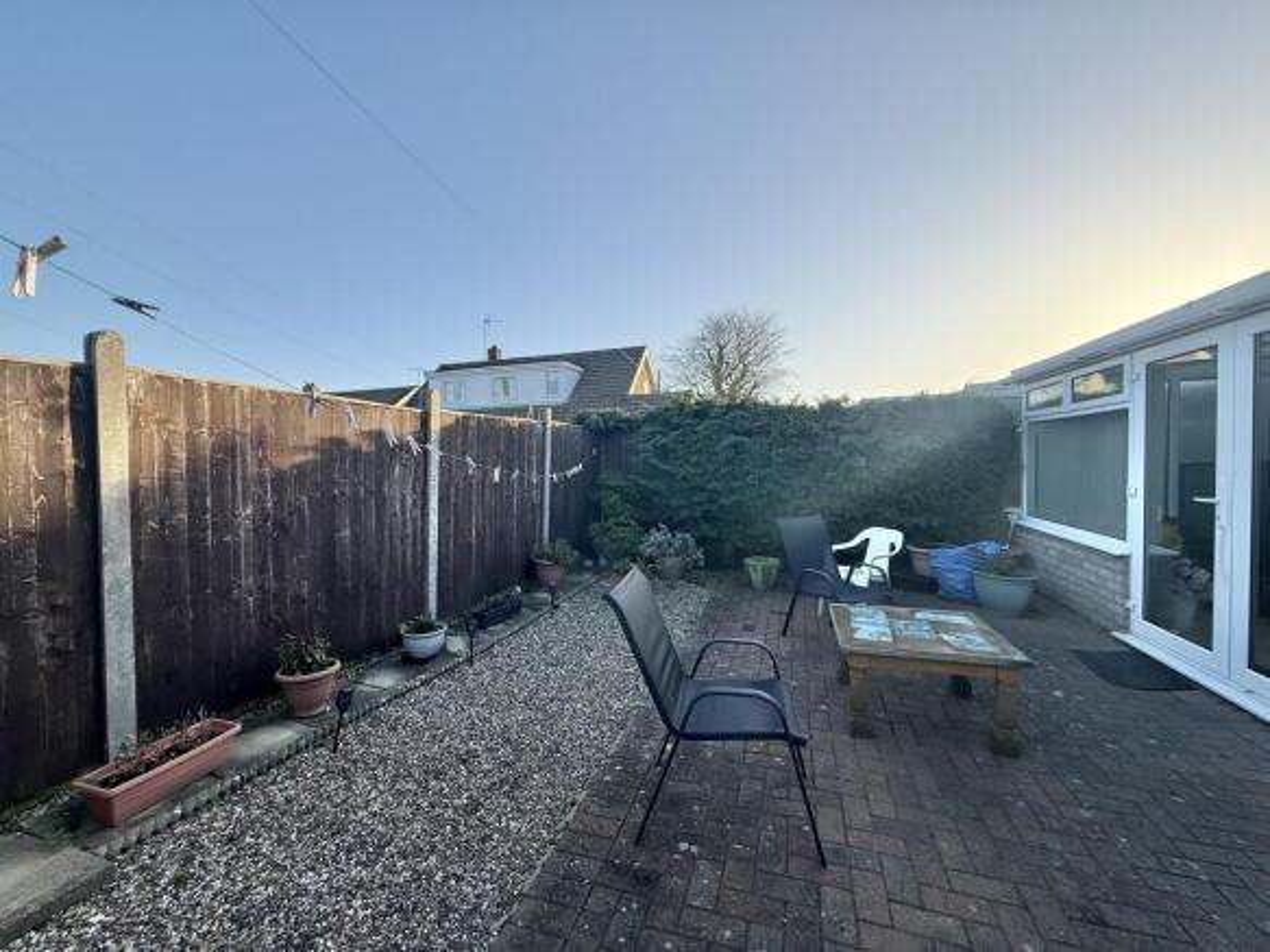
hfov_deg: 102.1
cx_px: 635
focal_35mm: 14
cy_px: 476
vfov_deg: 85.7
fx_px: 514
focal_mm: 2.22
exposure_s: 1/742
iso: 64
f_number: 2.2
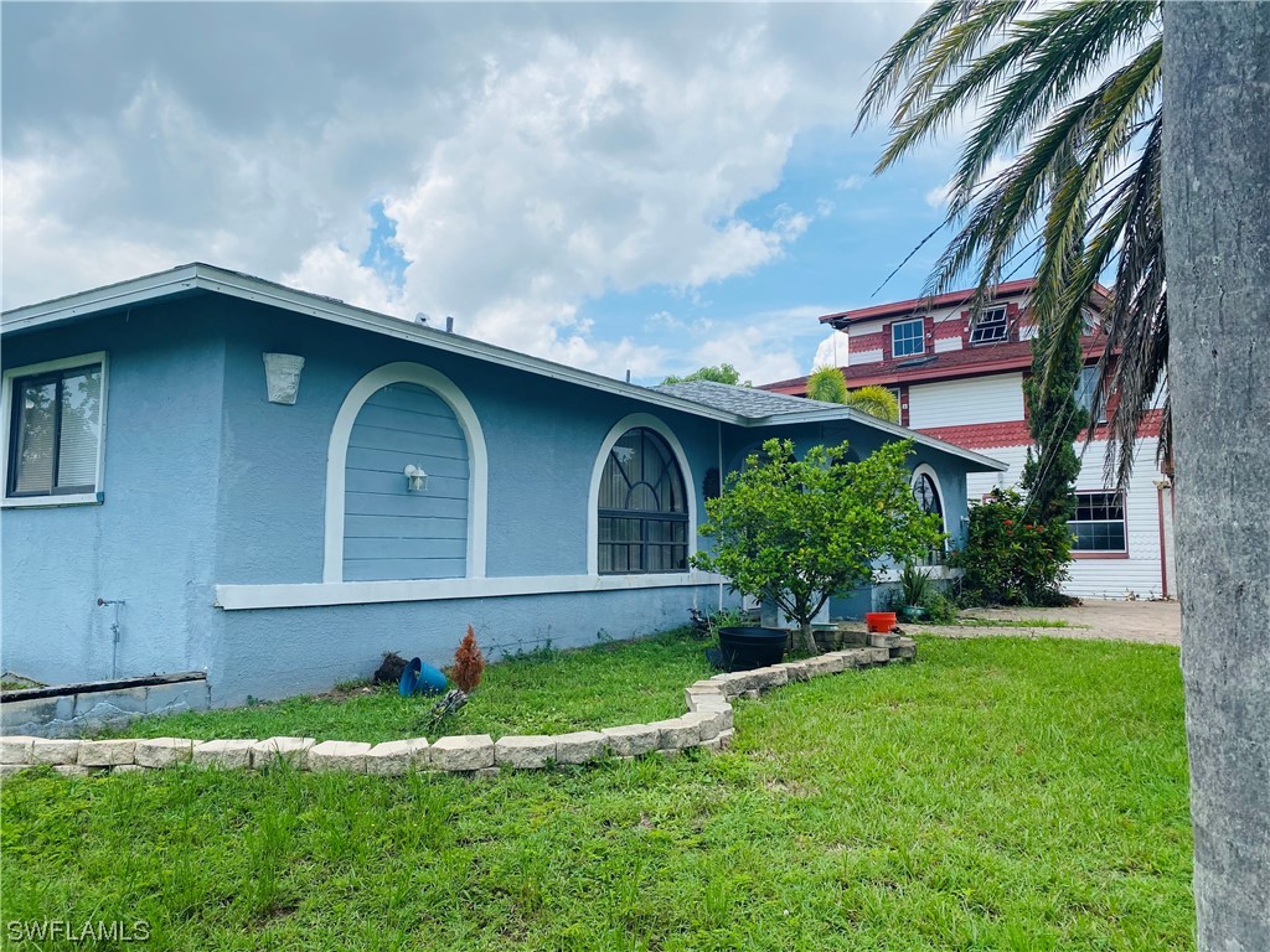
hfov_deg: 67.3
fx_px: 954
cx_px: 635
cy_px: 476
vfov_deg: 53.1
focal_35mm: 26
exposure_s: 1/2890
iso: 32
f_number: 1.8
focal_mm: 4.25
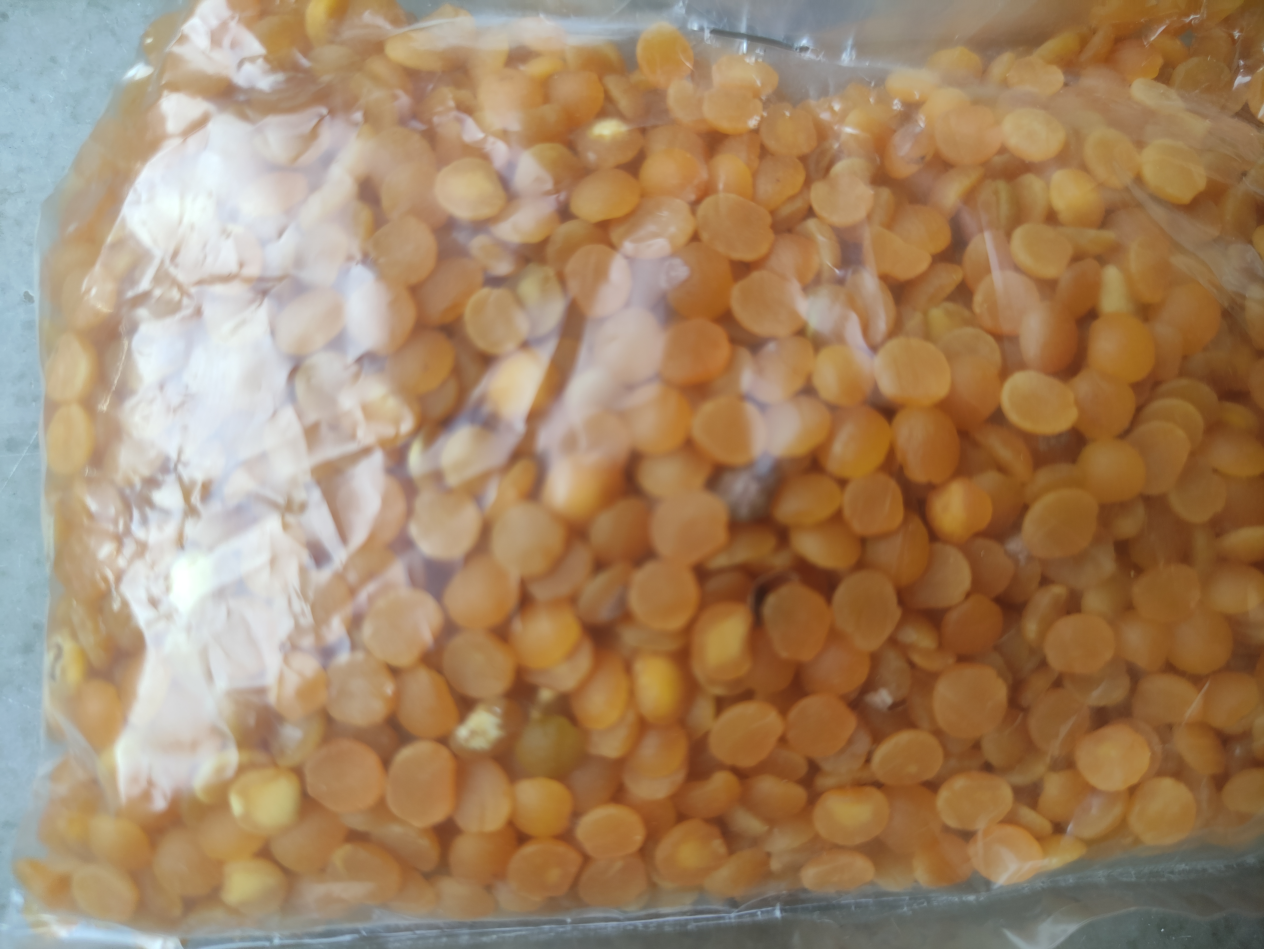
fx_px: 913
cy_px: 474
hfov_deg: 69.4
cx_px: 632
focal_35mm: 25
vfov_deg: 54.9
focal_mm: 5.43
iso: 100
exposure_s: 1/103
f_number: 1.89
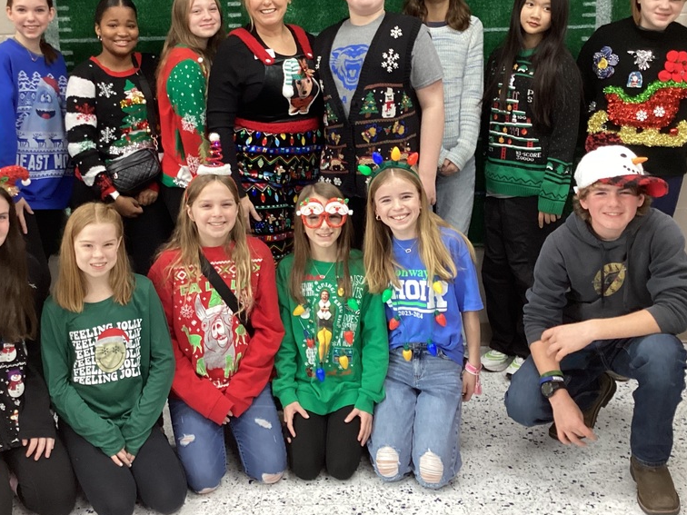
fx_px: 834
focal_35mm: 42
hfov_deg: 44.7
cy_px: 172
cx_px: 294
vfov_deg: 34.0
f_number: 2.4
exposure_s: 1/60
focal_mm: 3.3
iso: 250
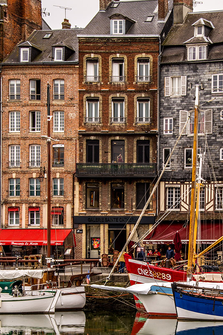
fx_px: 1078
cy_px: 253
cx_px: 151
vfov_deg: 17.5
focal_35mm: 116
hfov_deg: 11.8
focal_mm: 42
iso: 100
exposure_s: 1/80
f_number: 11
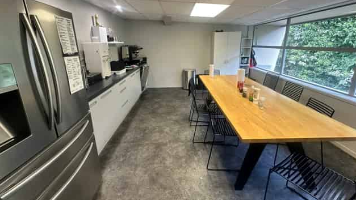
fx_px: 151
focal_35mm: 16
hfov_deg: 99.4
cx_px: 177
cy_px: 80
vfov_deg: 66.5
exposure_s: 1/100
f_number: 2.2
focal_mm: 2.22
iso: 200
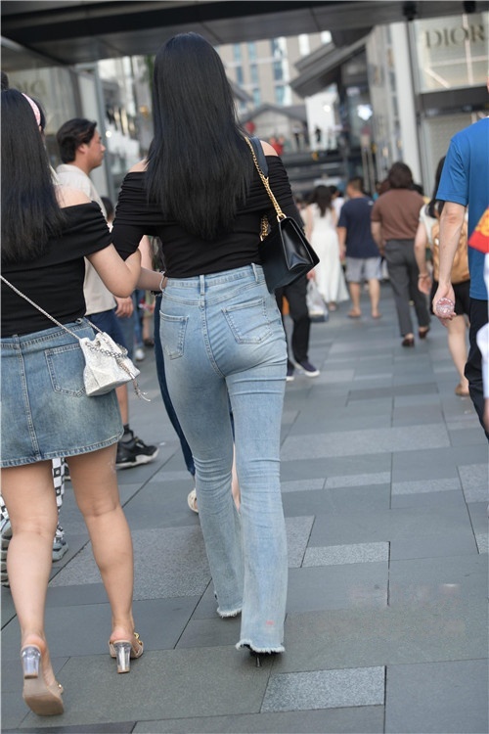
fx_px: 1426
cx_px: 244
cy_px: 367
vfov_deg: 28.8
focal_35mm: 70
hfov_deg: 19.5
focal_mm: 70
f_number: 4
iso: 400
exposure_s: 1/640
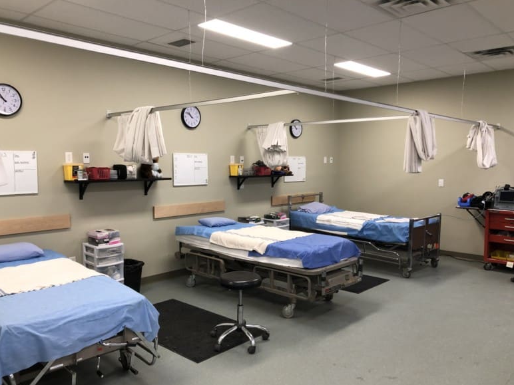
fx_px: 431
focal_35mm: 29
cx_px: 254
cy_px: 195
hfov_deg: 61.7
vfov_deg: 48.2
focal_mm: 3.99
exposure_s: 1/24
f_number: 1.8
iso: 40
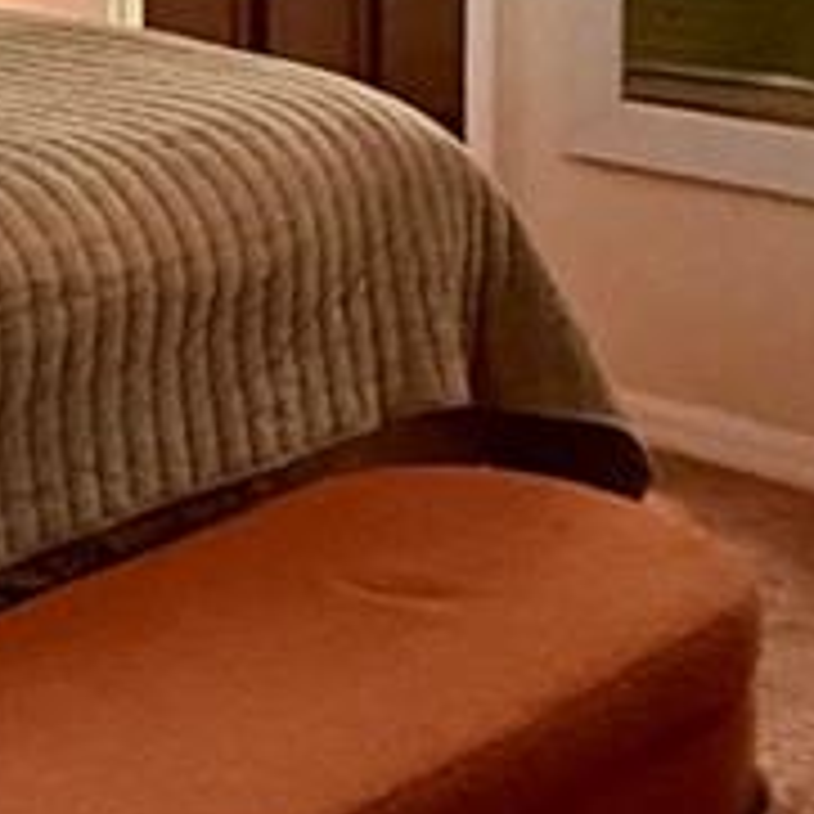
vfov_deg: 19.5
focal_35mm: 82
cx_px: -567
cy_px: -247
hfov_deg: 17.8
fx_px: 2182
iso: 800
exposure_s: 1/60
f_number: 2.2
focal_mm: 2.22
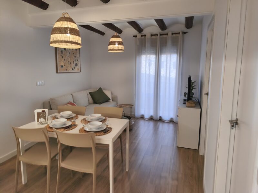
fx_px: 171
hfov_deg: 73.9
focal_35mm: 23
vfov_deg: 58.9
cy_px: 96
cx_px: 129
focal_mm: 6.18
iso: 160
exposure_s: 1/99.9
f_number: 1.65
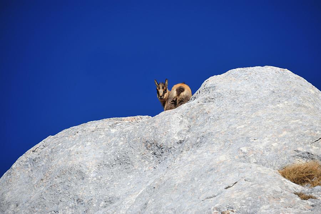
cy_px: 107
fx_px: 4456
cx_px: 160
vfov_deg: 2.7
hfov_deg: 4.1
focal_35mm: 500
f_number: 11
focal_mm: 500
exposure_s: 1/500
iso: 250
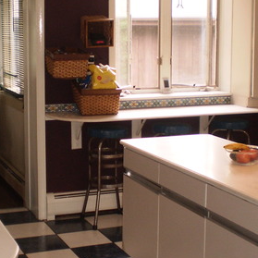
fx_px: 616
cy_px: 107
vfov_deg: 23.6
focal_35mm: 73
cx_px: 110
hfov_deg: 23.7
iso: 125
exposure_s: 1/30
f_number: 3.1
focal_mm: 6.3
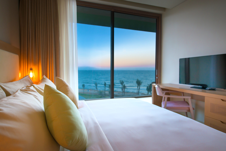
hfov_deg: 81.2
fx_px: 132
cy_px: 76
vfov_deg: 59.5
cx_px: 113
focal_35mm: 21
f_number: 5
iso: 640
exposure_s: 1/125
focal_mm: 21
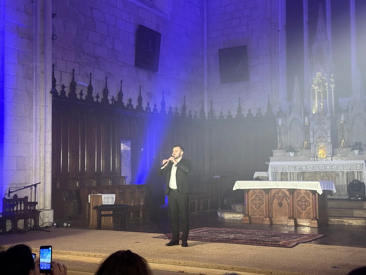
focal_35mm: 48
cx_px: 183
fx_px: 508
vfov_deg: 30.3
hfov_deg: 39.7
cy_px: 138
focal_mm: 6.86
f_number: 1.78
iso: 500
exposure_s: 1/40
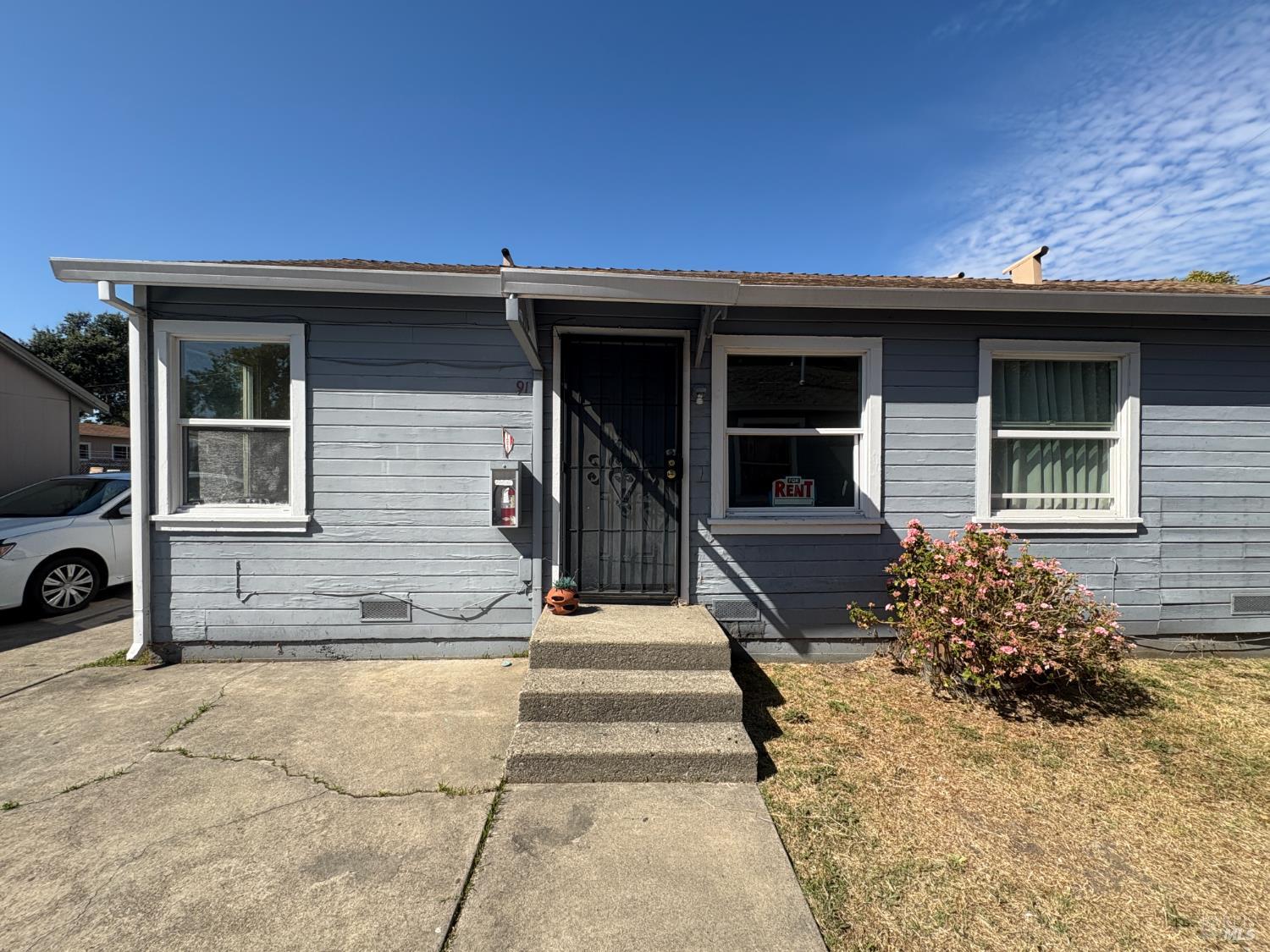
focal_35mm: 14
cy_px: 476
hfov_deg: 102.1
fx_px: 514
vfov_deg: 85.7
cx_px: 635
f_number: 2.2
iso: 50
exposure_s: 1/1395
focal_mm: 2.22
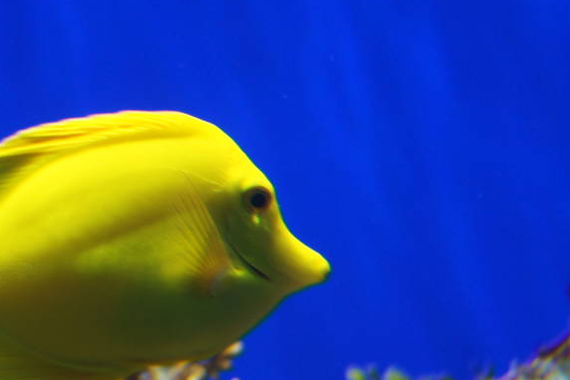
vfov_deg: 11.0
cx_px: 239
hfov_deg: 16.4
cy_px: 263
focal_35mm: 125
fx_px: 1979
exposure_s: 1/125
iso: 320
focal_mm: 30
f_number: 2.8
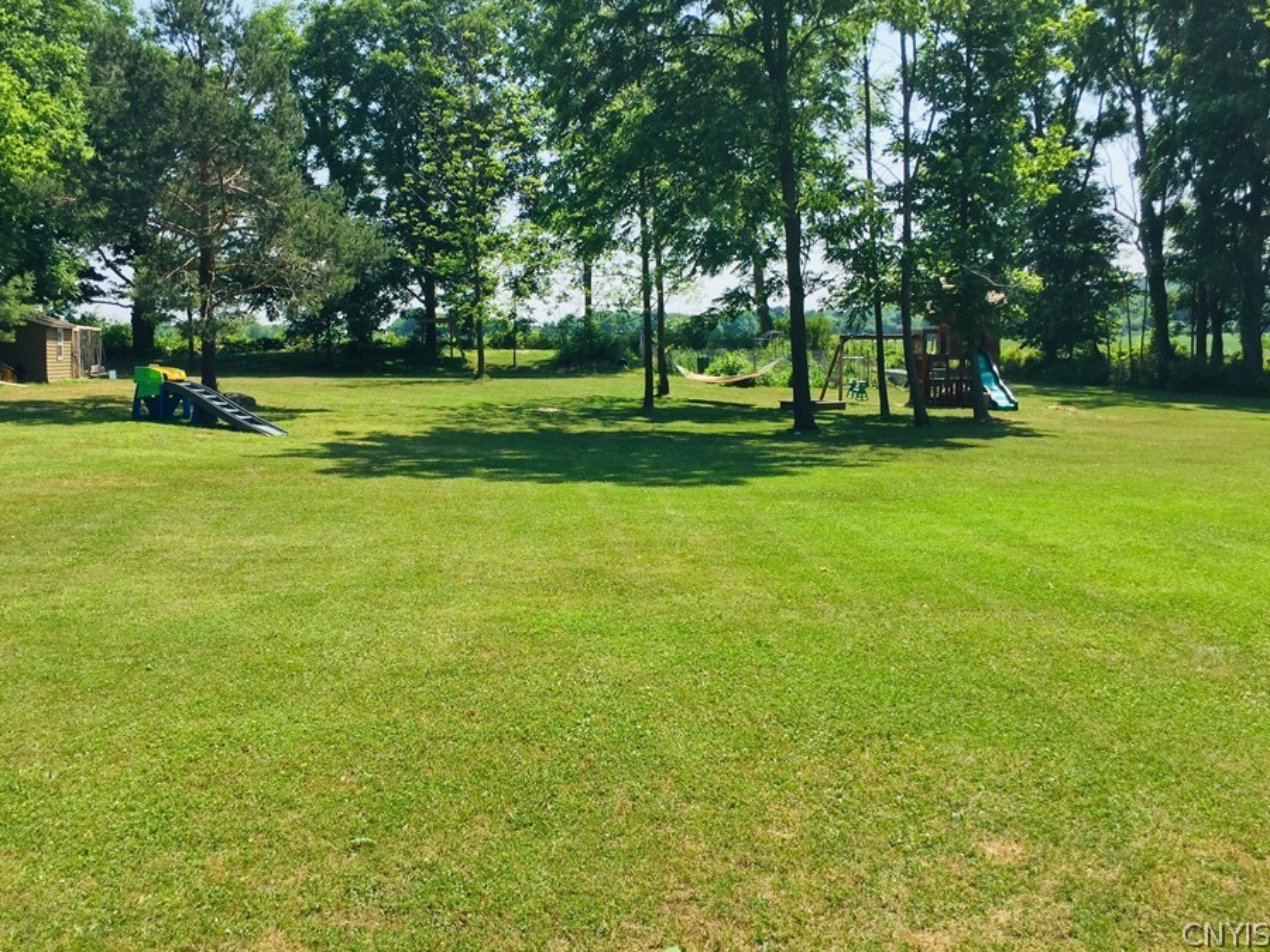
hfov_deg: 55.2
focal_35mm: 33
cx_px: 556
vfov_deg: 42.9
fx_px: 1211
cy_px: 416
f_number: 2.2
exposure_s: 1/1319
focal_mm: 4.15
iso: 32
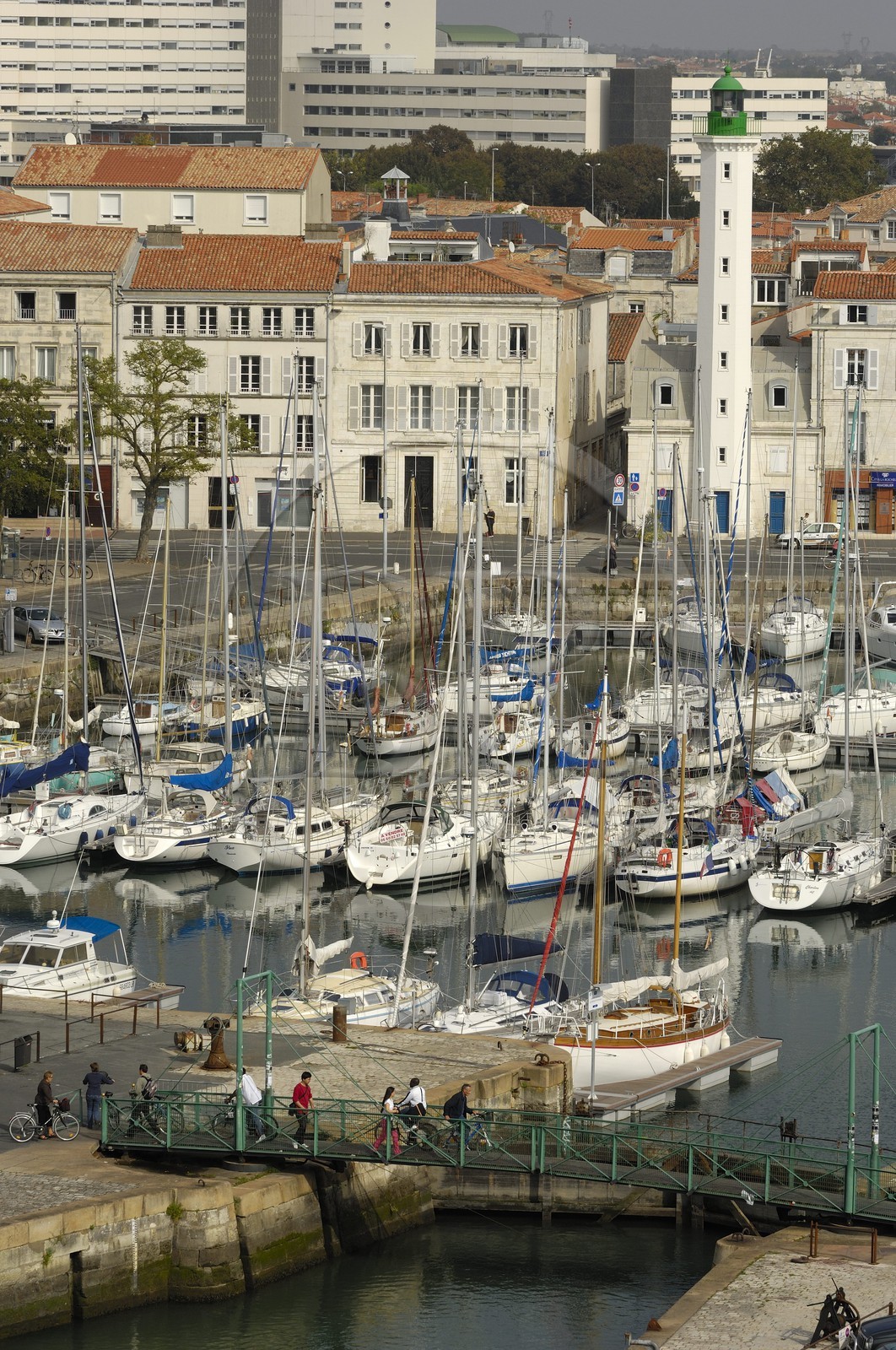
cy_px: 675
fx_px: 5897
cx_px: 448
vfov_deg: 13.1
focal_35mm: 158
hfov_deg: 8.7
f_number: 8
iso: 100
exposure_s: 1/320
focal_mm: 105
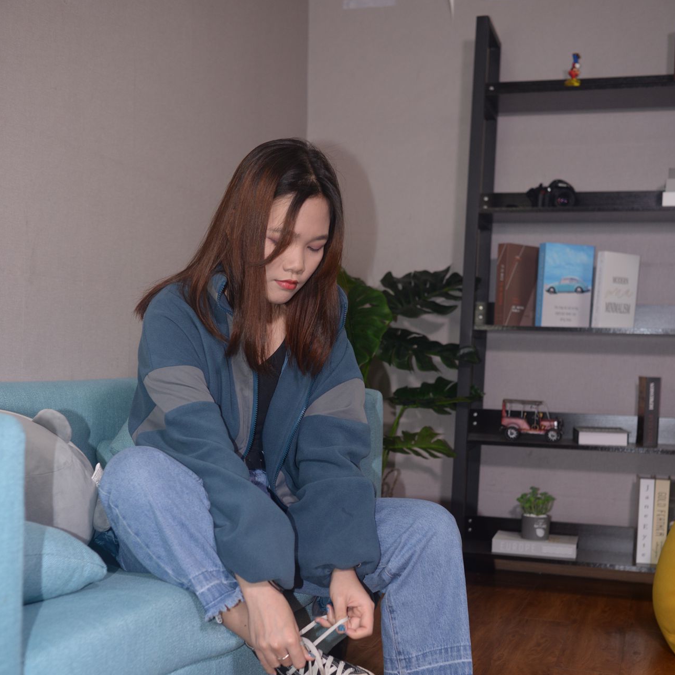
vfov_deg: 37.3
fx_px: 993
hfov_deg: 37.6
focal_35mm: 45
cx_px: 339
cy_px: 432
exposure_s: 1/160
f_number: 4
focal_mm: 35
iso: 400
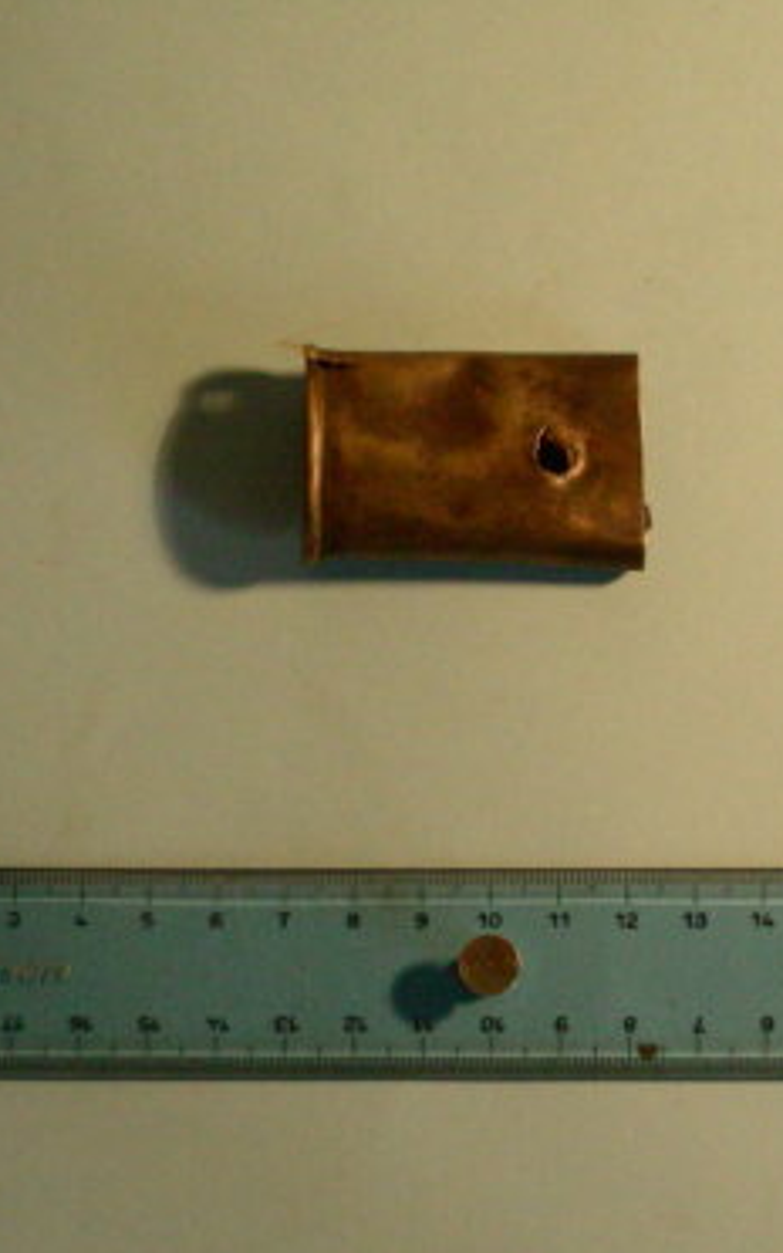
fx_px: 3413
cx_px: 483
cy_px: 626
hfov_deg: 13.1
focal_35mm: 100
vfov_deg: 20.8
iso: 400
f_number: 4
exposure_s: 1/790
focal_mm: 11.7
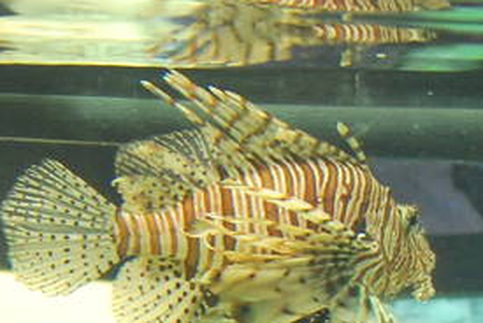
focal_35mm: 157
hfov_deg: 13.0
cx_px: 42
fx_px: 2109
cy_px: 473
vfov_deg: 8.6
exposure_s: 1/15
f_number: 3.5
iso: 400
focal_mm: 18
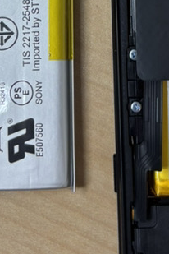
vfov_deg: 18.0
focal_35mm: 105
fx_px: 739
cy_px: -89
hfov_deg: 13.0
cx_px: 124
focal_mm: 5.96
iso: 50
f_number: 1.6
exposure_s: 1/100
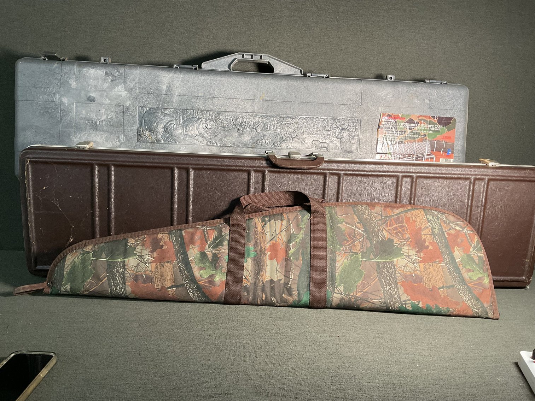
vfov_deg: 48.2
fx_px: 448
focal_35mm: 29
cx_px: 268
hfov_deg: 61.7
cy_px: 200
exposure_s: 1/60
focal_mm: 3
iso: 64
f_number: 1.8
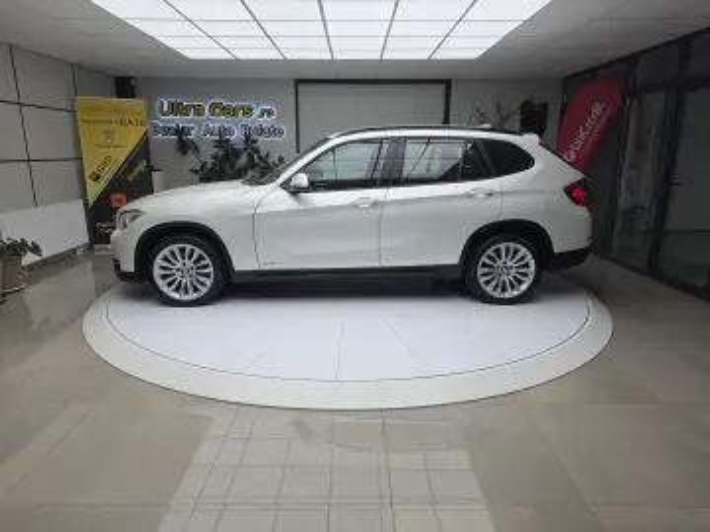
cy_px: 266
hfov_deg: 73.9
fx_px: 472
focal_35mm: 23
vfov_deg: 58.9
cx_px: 355
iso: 12
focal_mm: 6.25
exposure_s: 1/136
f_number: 1.7
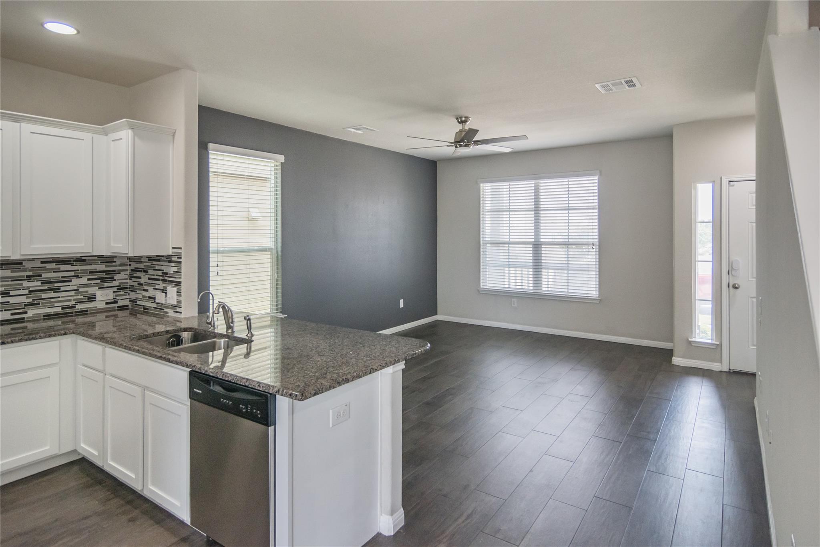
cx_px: 410
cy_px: 274
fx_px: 410
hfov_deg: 90.0
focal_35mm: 18
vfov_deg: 67.4
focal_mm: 12
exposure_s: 1/250
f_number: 4
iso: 500
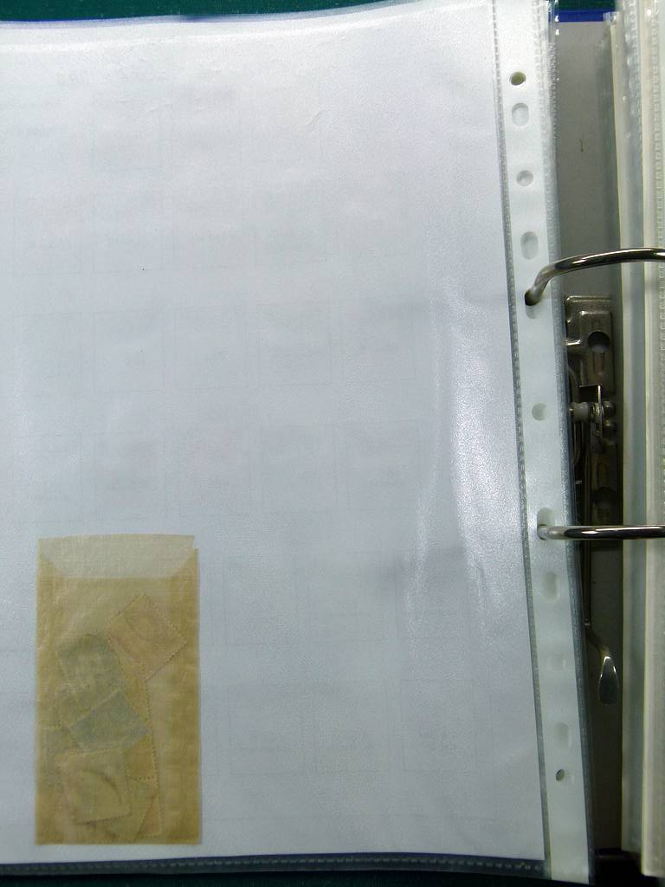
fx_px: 922
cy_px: 444
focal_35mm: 36
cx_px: 332
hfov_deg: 39.7
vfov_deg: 51.4
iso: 100
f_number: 4
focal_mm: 6.5
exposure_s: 1/160
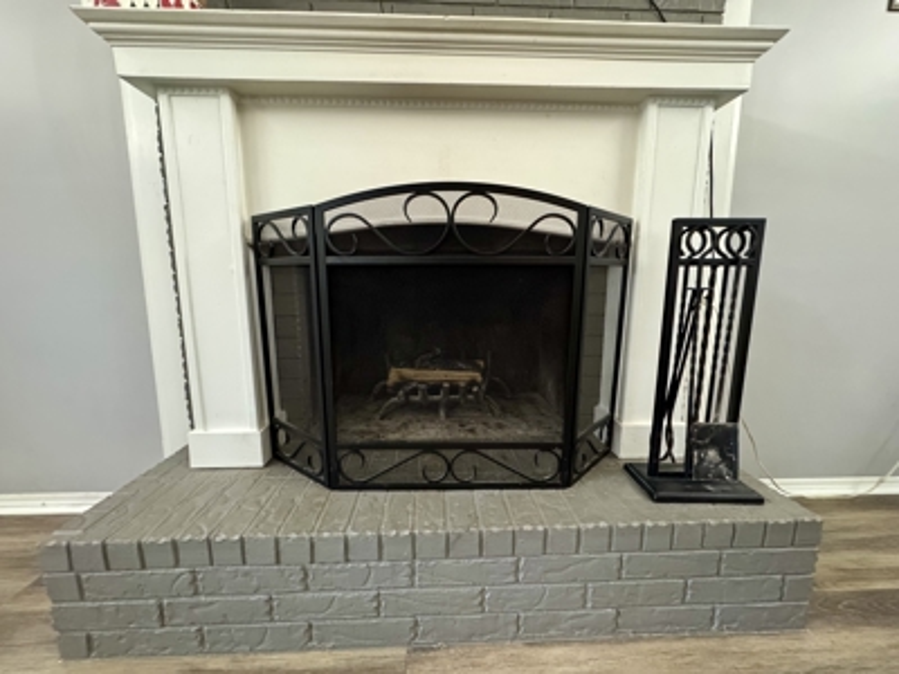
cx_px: 450
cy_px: 337
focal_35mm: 14
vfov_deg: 85.7
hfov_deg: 102.1
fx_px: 364
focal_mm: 2.22
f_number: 2.2
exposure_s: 1/60
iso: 1250
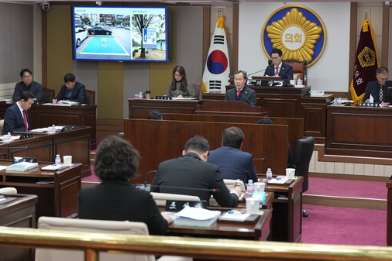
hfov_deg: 24.5
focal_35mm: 83
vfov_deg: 16.4
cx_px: 218
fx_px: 903
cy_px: 111
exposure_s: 1/160
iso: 1600
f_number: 4
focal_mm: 70
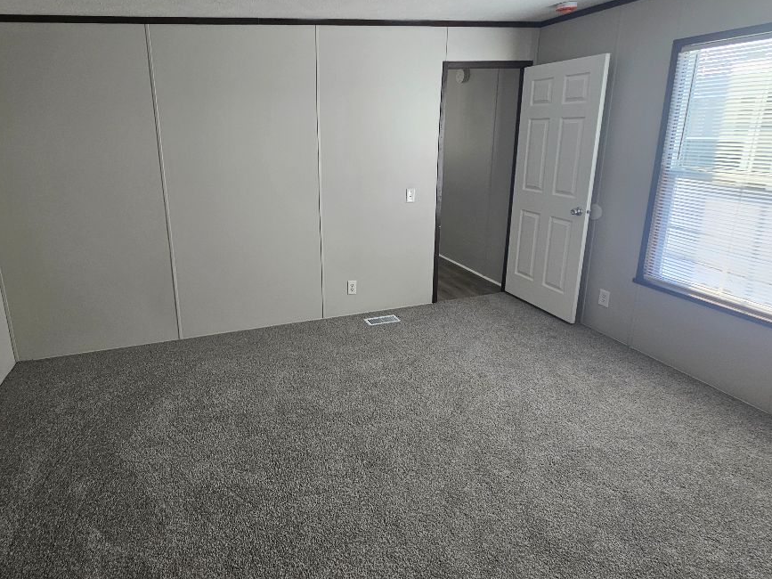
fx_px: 401
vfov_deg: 70.9
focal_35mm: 18
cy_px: 232
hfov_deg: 85.9
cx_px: 285
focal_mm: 2.2
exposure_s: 1/77.4
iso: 125
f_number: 2.2
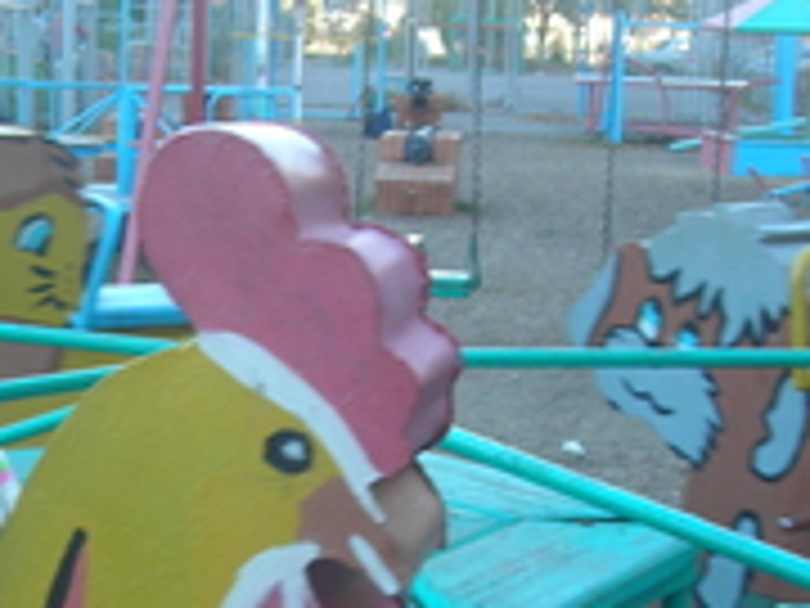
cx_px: 176
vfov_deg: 15.4
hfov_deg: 20.4
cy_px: 509
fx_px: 2223
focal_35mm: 95
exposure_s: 1/47
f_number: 3.2
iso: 50
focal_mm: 6.3
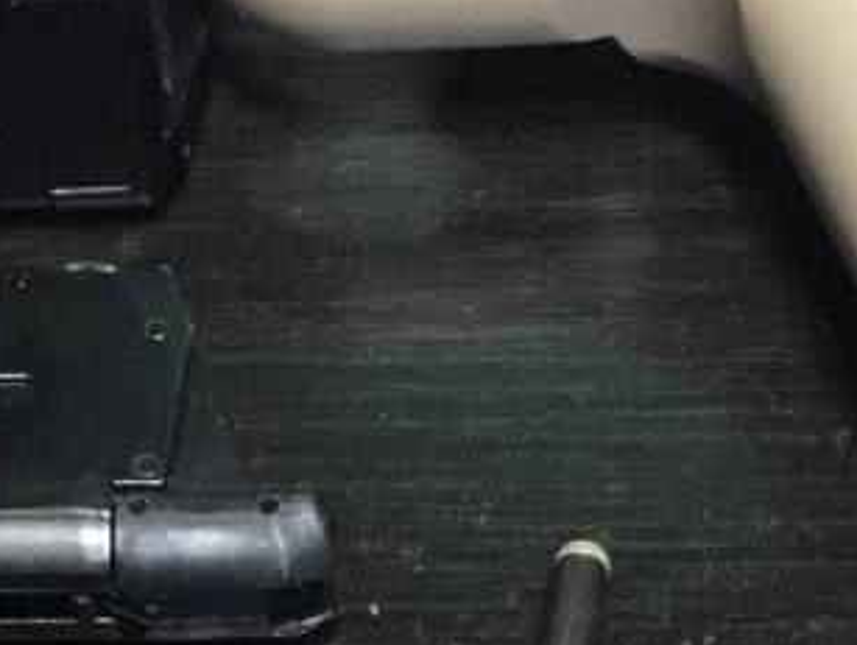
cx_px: 346
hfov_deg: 16.3
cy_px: 1022
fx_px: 2999
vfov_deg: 11.7
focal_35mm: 121
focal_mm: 3.3
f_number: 2.4
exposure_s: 1/30
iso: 125
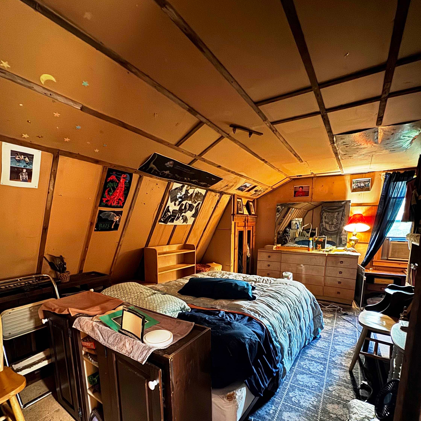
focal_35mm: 17
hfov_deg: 83.9
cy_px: 258
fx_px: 234
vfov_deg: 82.7
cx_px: 204
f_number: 2.2
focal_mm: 2.22
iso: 1000
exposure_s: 1/9
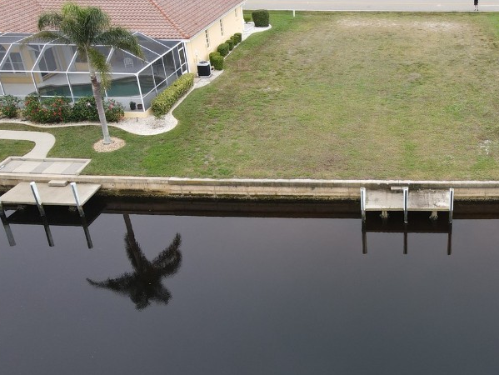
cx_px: 387
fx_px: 591
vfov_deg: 35.2
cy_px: 192
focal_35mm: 41
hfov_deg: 43.9
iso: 100
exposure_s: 1/60
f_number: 2.8
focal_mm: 4.5
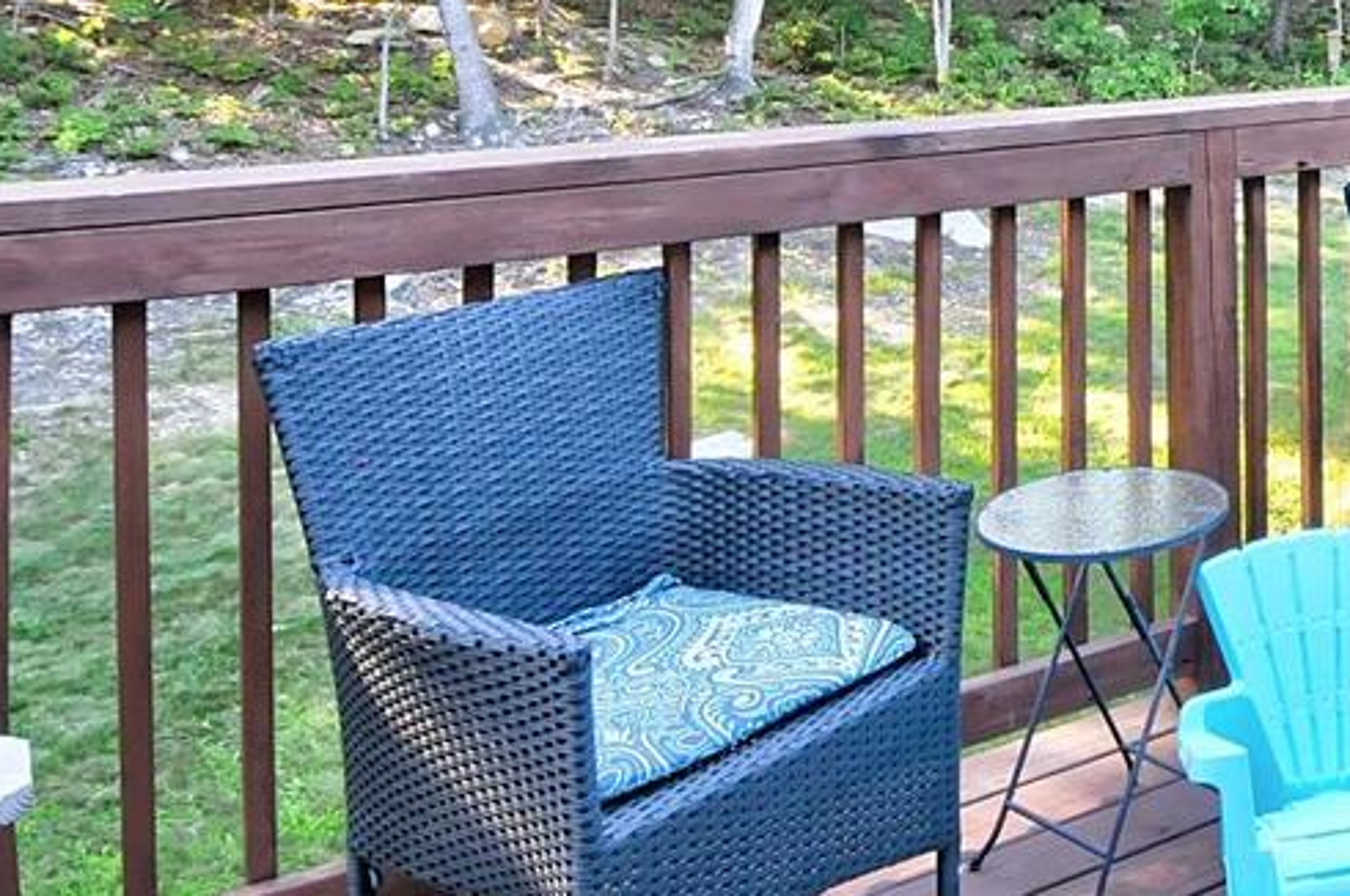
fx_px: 1648
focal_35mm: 44
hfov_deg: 38.9
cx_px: 1380
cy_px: -162
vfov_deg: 27.1
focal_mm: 10
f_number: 8
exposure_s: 1/40
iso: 800
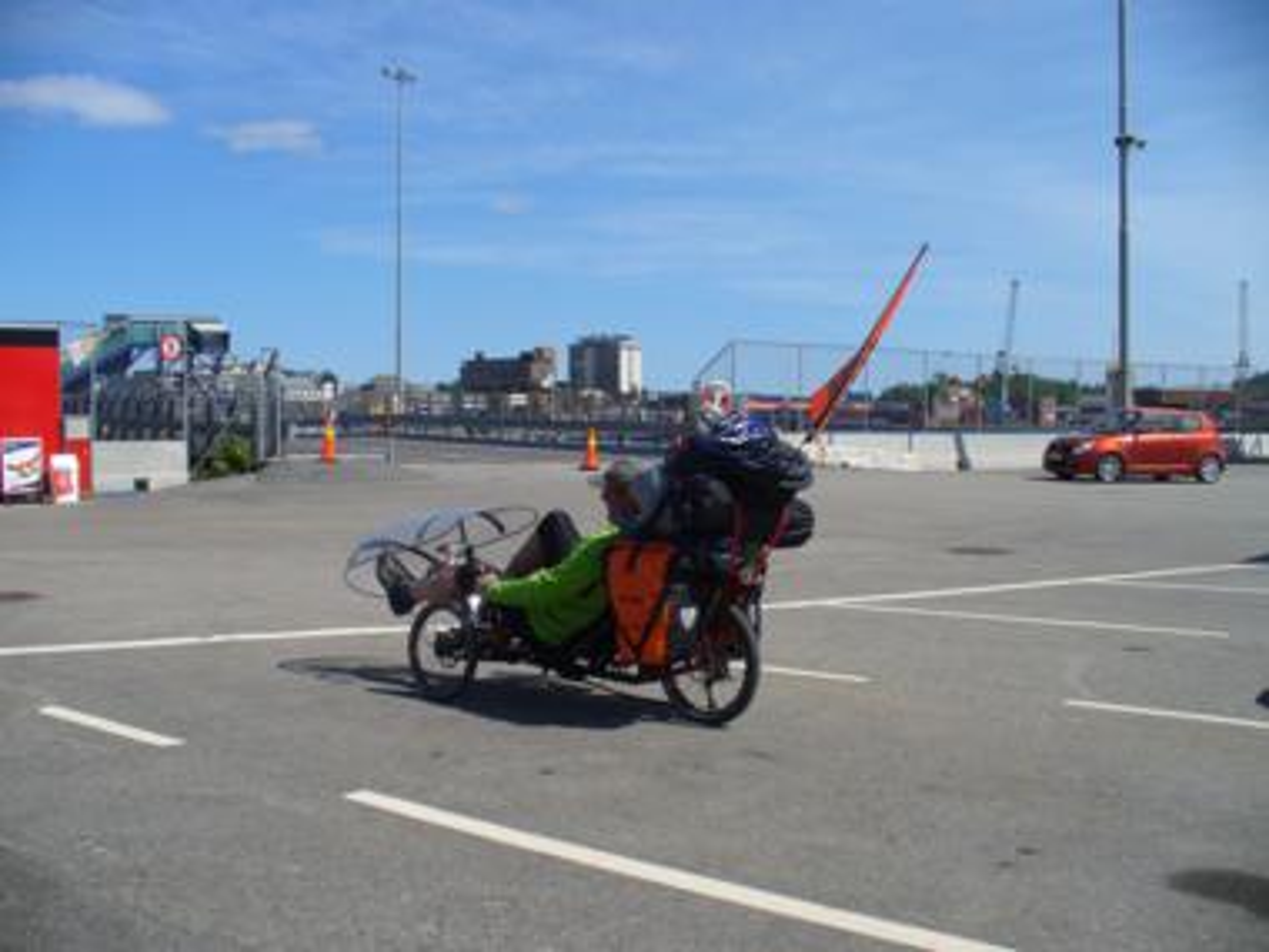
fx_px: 1356
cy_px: 476
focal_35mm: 37
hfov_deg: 50.1
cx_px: 634
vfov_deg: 38.7
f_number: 5.6
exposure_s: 1/400
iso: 64
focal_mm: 6.1
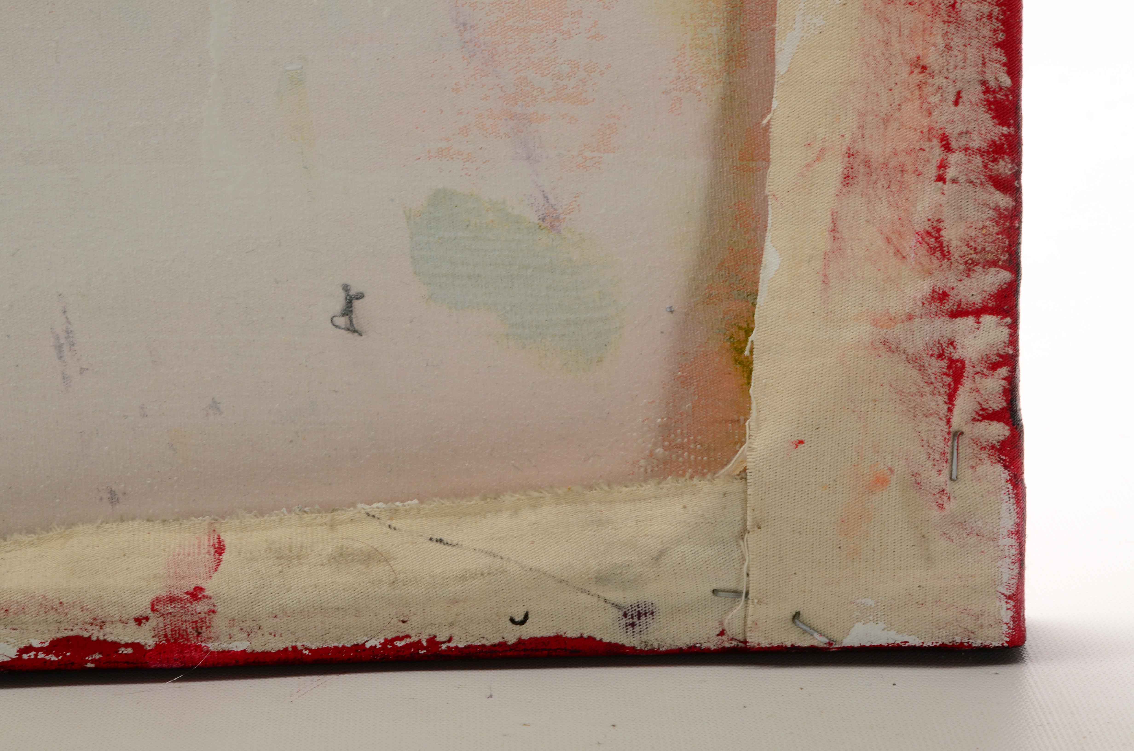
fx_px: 4951
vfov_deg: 8.7
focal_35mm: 158
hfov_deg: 13.1
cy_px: 376
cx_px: 567
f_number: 18
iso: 400
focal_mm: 105
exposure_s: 1/160
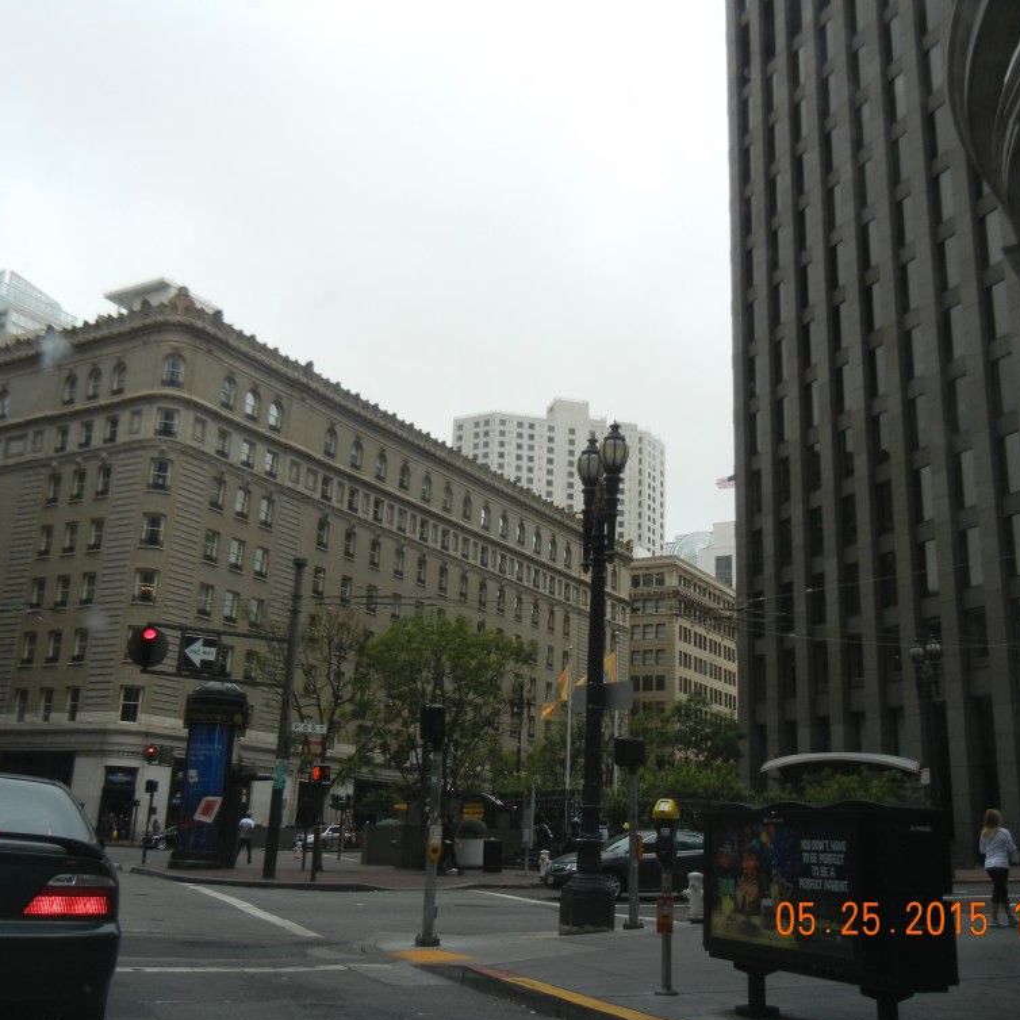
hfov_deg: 46.0
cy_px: 507
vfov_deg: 46.0
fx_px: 1200
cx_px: 509
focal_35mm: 36
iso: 160
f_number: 3.5
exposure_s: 1/602
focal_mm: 5.4
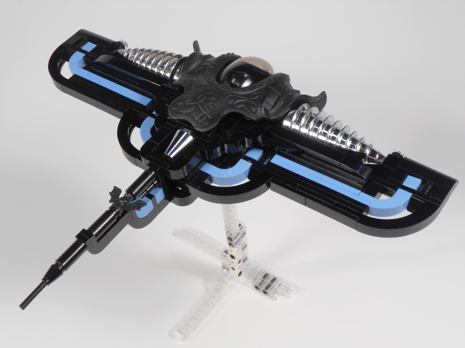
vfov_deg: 29.7
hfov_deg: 38.9
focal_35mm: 49
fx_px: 658
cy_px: 174
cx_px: 232
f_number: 4.8
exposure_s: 1/80
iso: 80
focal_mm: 8.8
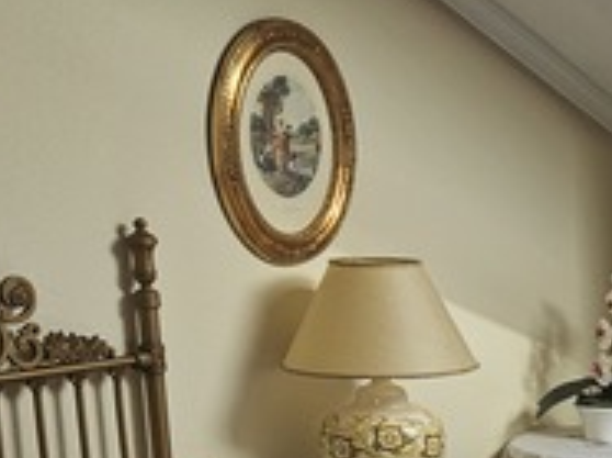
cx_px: 957
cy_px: 573
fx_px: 1748
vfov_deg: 14.4
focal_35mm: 99
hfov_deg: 17.5
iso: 64
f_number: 1.8
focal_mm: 5.4
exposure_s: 1/190
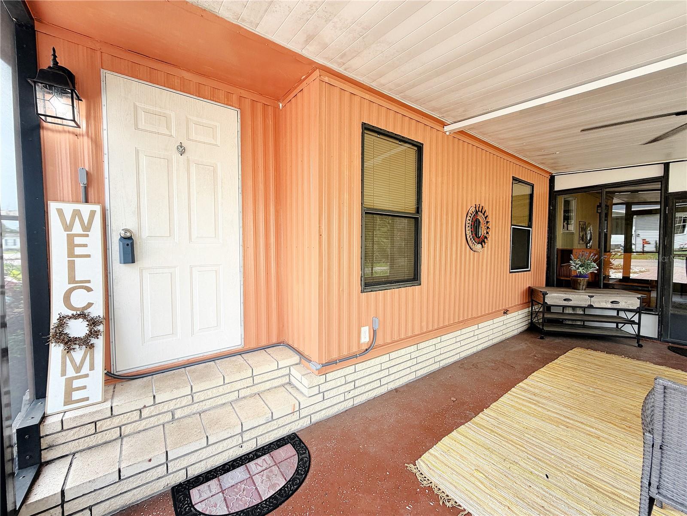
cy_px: 258
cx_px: 344
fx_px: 278
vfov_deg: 85.7
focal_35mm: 14
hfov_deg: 102.1
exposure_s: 1/159
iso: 40
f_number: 2.2
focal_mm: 2.22
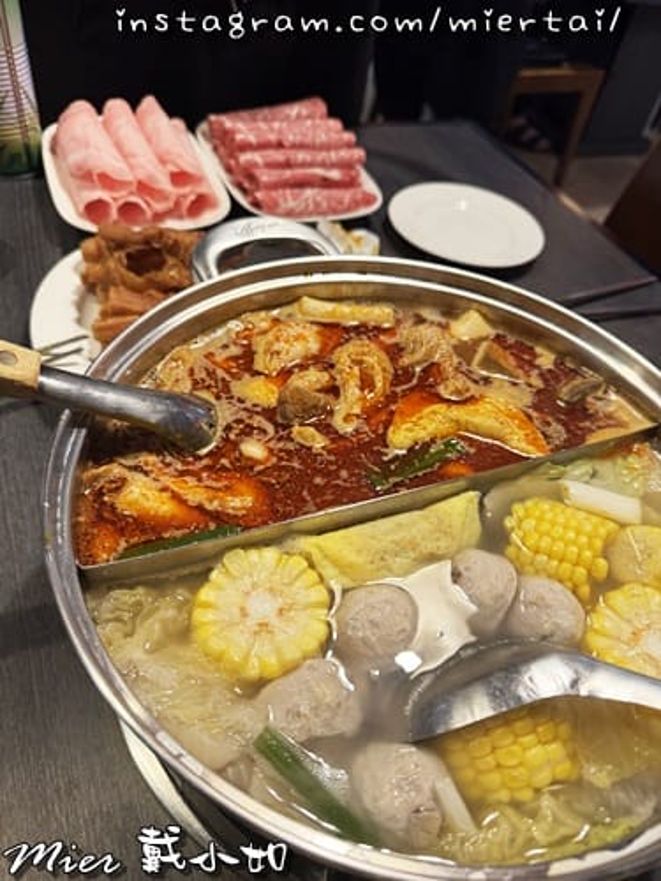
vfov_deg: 71.6
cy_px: 440
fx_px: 611
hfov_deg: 56.8
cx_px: 330
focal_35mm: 24
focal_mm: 6.76
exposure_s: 1/60
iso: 200
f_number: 1.78
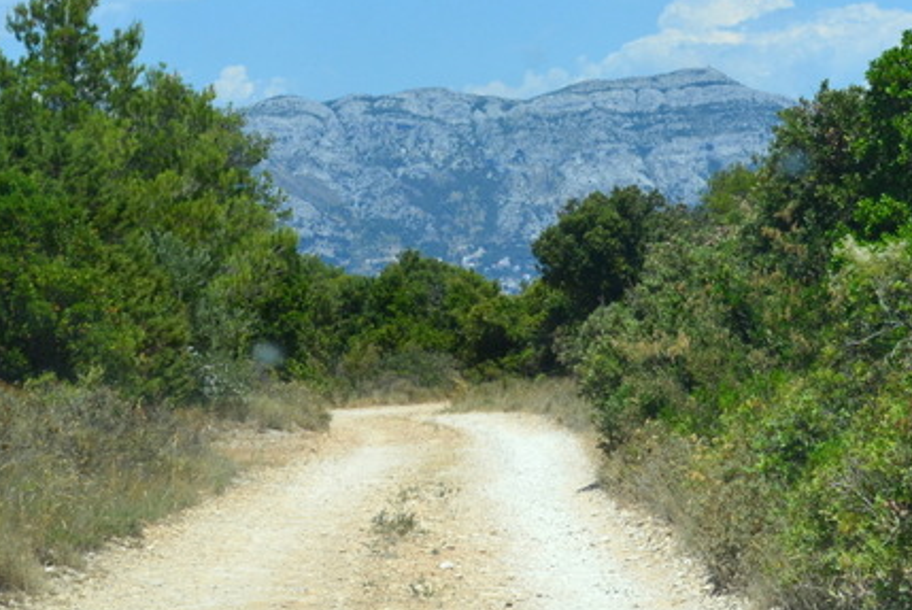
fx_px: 3119
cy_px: 115
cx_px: 487
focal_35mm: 123
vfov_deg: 11.1
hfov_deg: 16.6
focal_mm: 44
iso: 360
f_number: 11
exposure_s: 1/500
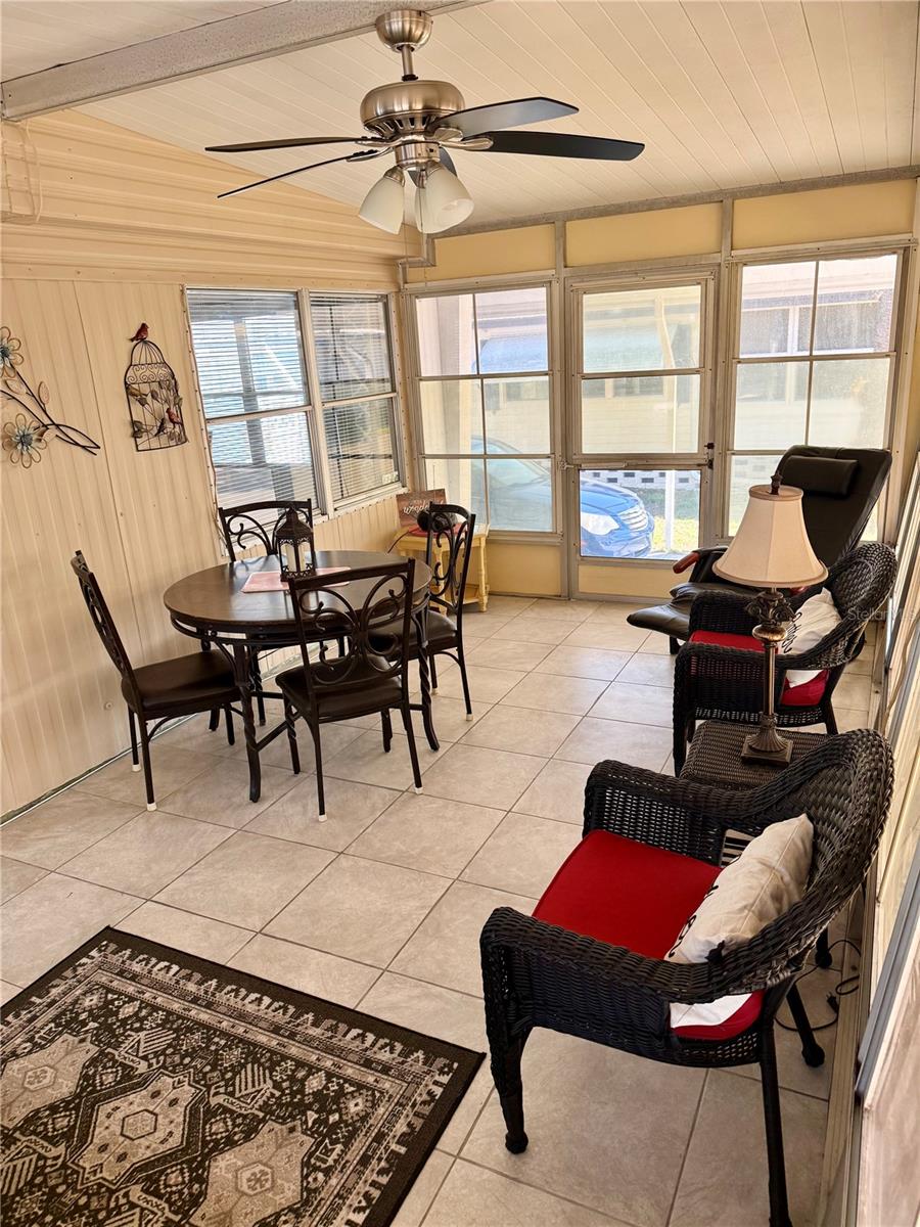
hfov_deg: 56.8
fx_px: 850
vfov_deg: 71.6
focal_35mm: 24
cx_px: 460
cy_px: 614
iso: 125
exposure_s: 1/121
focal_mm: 6.76
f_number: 1.78
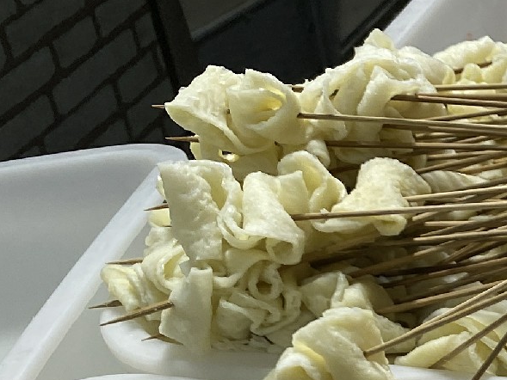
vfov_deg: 12.6
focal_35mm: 106
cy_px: 698
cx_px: 852
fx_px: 1553
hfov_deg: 16.2
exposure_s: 1/100
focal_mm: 4.25
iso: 32
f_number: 1.8
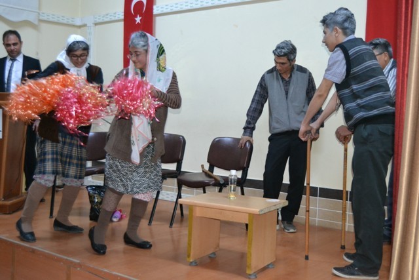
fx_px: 524
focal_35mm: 45
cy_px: 140
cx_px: 210
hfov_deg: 43.6
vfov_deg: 29.9
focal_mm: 30
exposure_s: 1/60
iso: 2200
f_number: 4.2
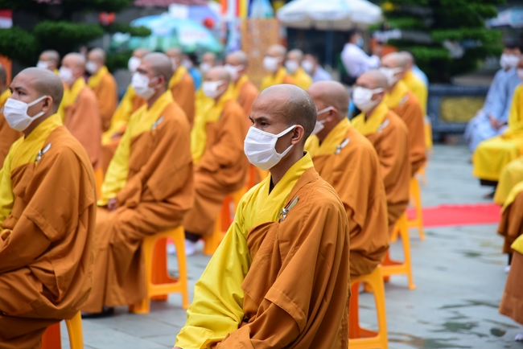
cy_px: 174
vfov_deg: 11.4
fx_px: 1744
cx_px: 262
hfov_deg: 17.1
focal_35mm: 120
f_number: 4
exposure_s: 1/100
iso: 320
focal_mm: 120
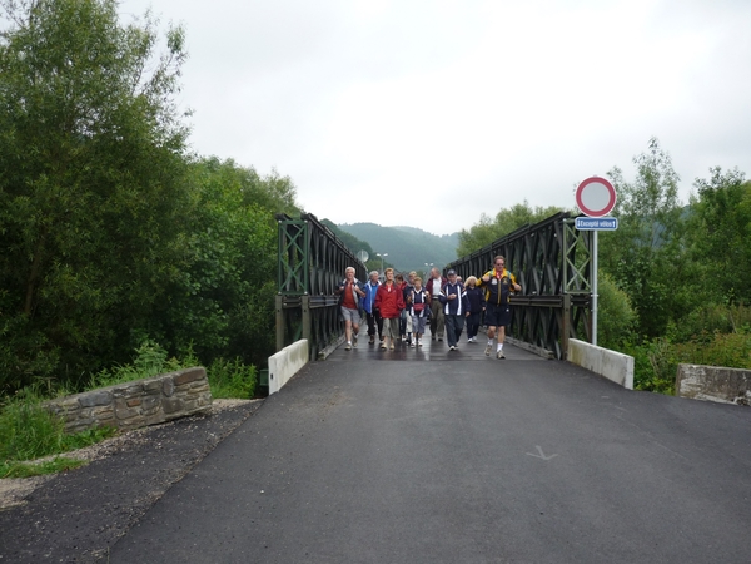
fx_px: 716
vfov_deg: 42.9
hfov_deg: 55.4
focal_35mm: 33
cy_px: 282
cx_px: 376
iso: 100
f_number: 2.8
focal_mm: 5.5
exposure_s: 1/320
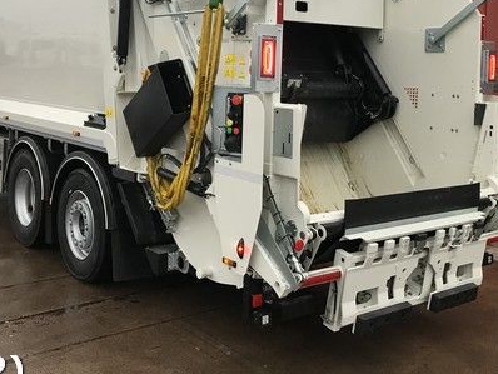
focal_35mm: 45
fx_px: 648
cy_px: 94
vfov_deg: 31.6
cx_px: 231
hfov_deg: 42.0
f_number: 1.8
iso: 20
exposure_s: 1/40
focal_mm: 3.99
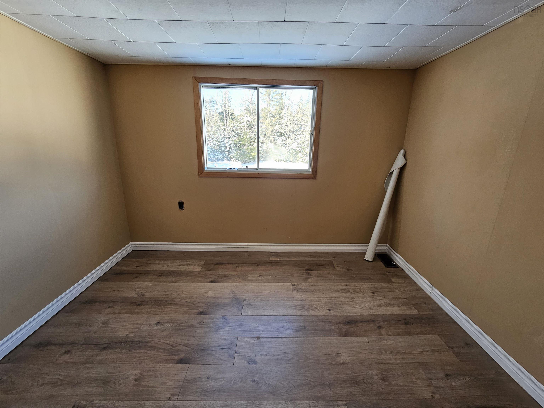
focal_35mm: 13
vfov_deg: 89.9
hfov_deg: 106.2
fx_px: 204
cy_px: 204
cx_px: 272
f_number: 2.2
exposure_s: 1/100
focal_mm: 2.2
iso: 160
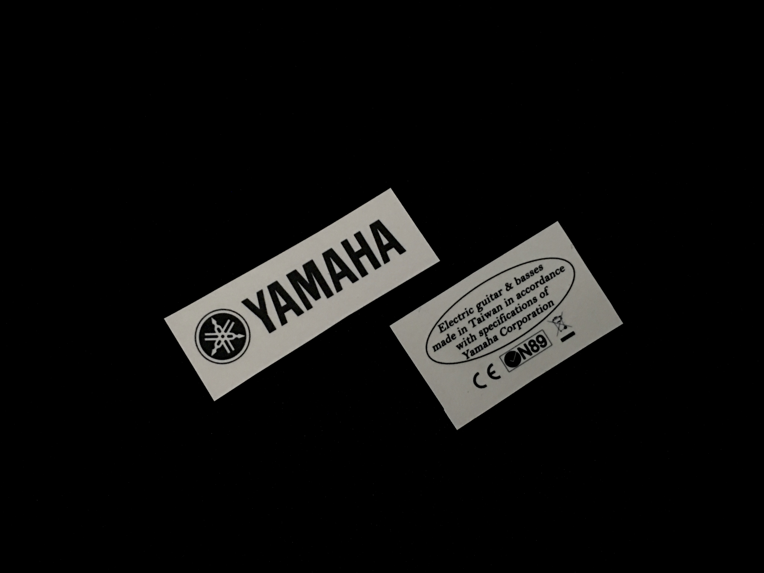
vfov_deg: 48.2
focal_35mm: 29
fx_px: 640
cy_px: 286
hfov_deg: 61.7
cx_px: 382
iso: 100
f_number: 2.2
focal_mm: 4.15
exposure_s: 1/4
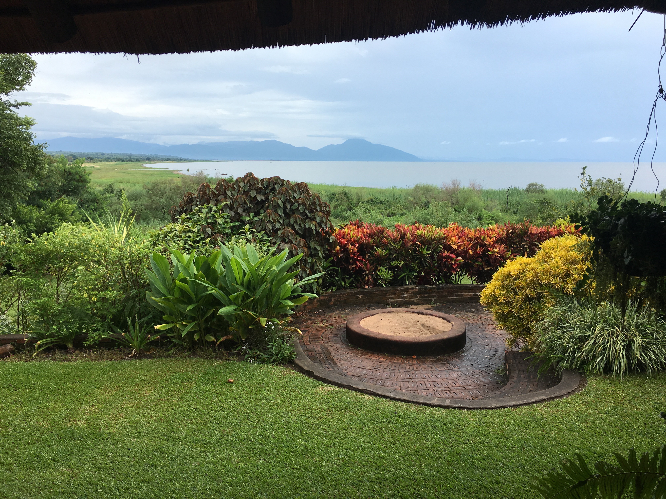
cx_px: 333
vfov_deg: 48.2
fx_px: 558
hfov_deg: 61.7
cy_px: 250
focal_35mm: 29
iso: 25
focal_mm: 4.15
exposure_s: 1/810
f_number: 2.2
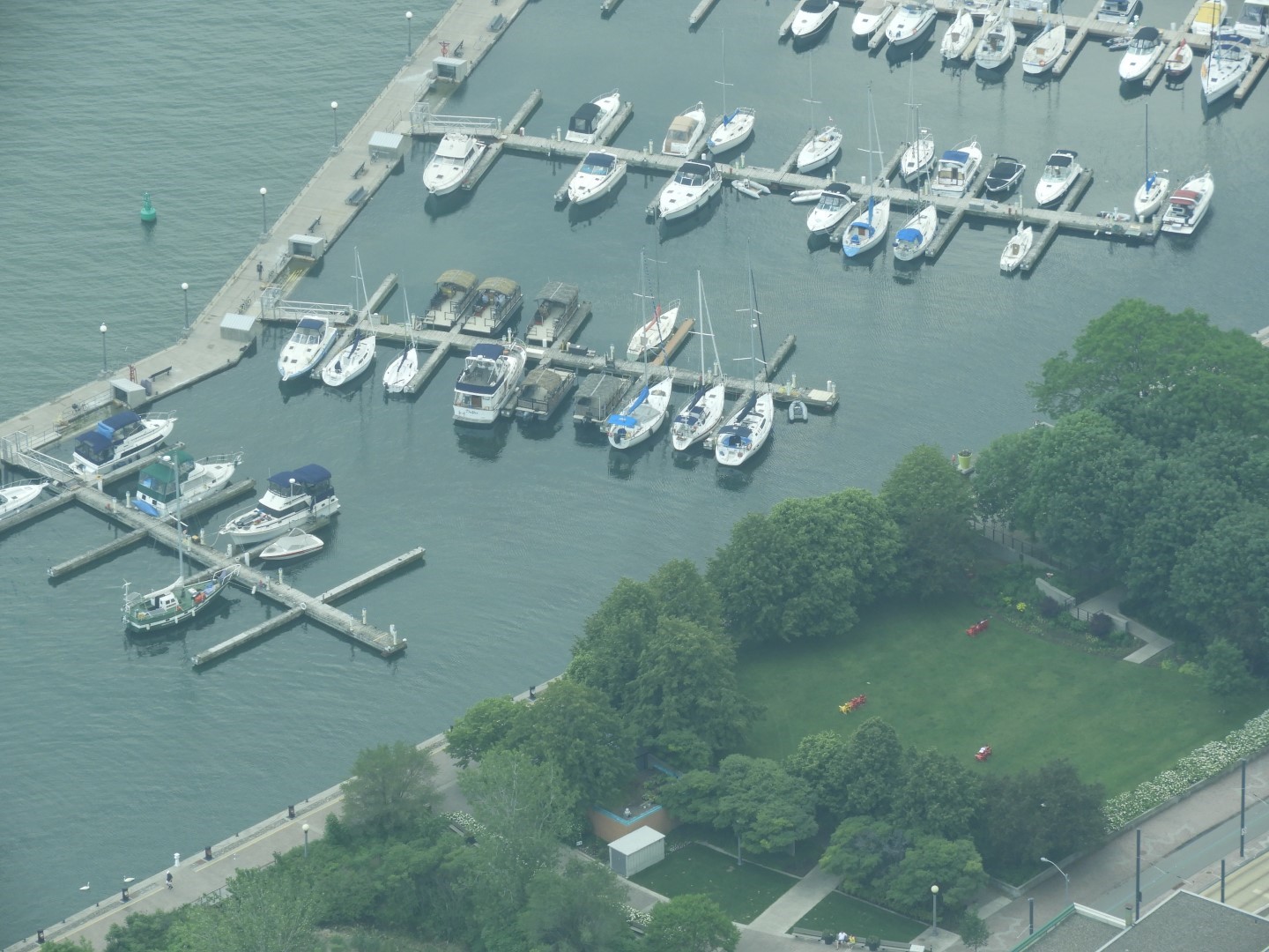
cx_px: 634
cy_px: 476
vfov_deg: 5.0
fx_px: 10998
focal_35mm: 300
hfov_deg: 6.6
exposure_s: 1/200
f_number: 5.5
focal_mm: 53.7
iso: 100
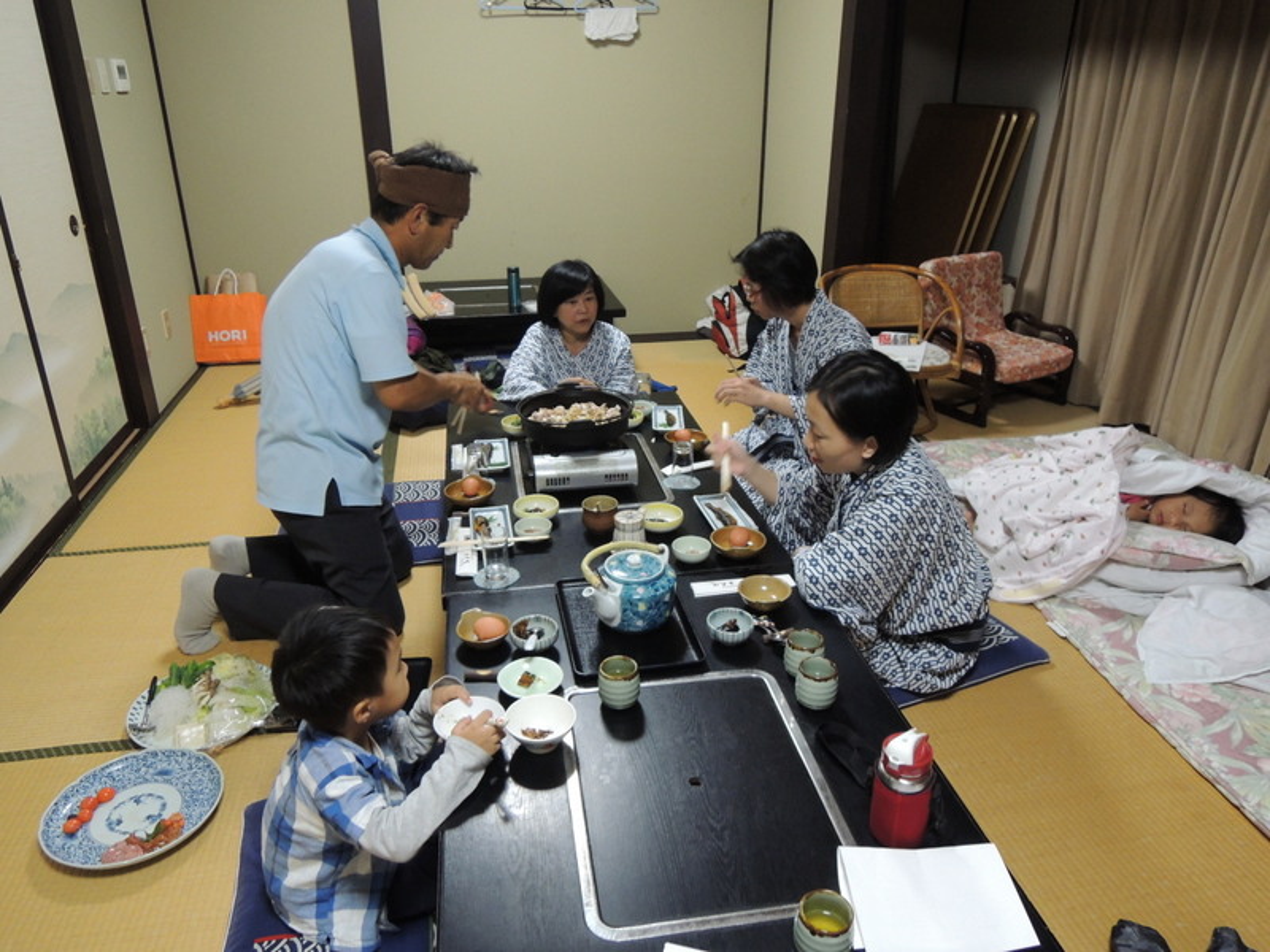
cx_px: 635
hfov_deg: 71.6
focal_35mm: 24
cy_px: 476
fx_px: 881
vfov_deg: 56.8
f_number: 2.8
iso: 400
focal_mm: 4.3
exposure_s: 1/30
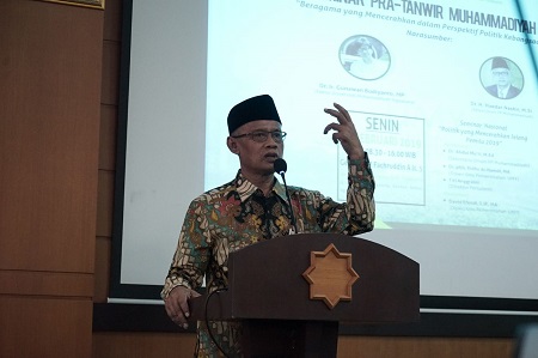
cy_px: 179
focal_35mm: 70
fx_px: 1045
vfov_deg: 19.4
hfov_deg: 28.9
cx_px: 269
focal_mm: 70
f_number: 5
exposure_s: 1/125
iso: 5000
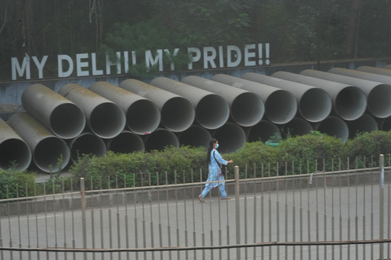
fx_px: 1216
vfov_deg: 12.2
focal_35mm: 112
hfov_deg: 18.3
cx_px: 196
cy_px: 130
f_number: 22
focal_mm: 112
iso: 1000
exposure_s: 1/60
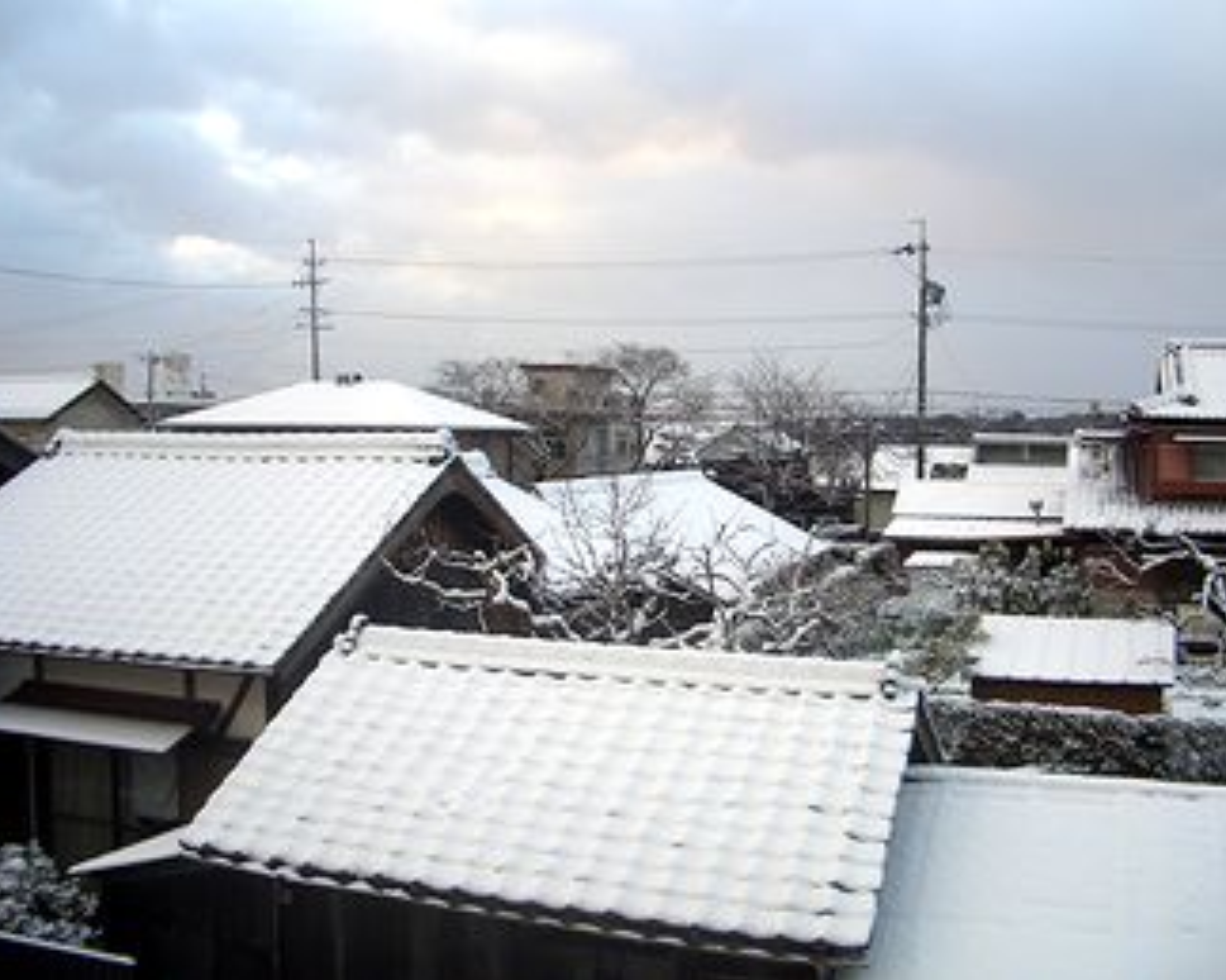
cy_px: 492
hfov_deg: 49.1
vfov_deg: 40.1
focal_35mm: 37
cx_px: 622
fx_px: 1342
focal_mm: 5.8
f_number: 2.6
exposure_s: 1/160
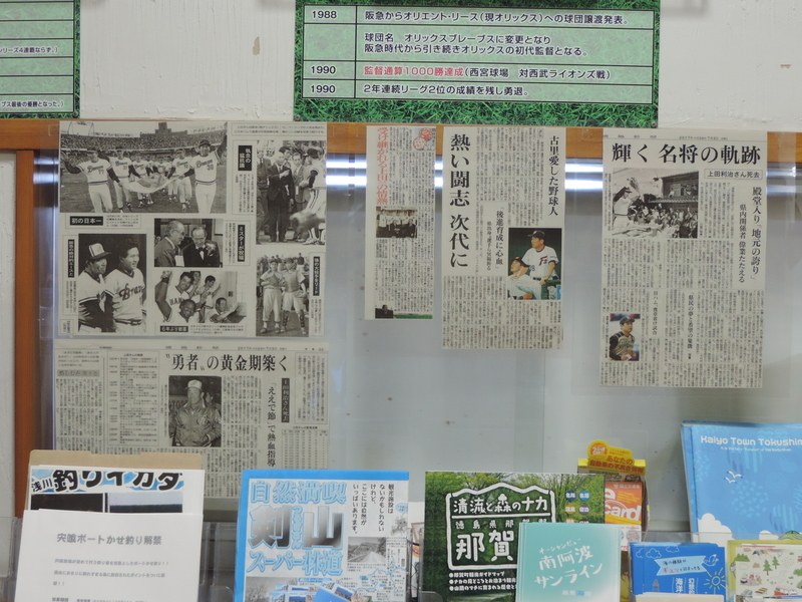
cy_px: 301
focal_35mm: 55
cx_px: 401
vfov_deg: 26.6
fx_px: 1274
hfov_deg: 34.9
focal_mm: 9.8
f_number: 3.7
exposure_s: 1/60
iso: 400
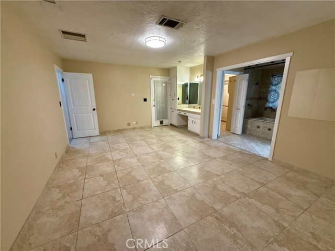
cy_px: 126
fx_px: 135
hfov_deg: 102.1
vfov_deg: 85.7
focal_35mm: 14
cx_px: 168
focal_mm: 2.22
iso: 320
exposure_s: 1/100
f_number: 2.2
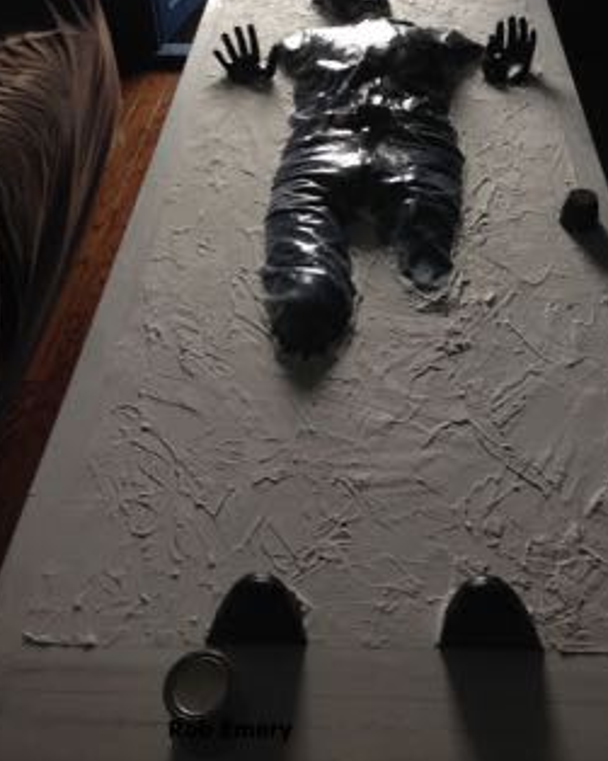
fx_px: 923
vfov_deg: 44.4
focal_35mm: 41
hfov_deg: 36.4
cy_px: 284
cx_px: 346
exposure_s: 1/20
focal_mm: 4.12
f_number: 2.4
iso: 50
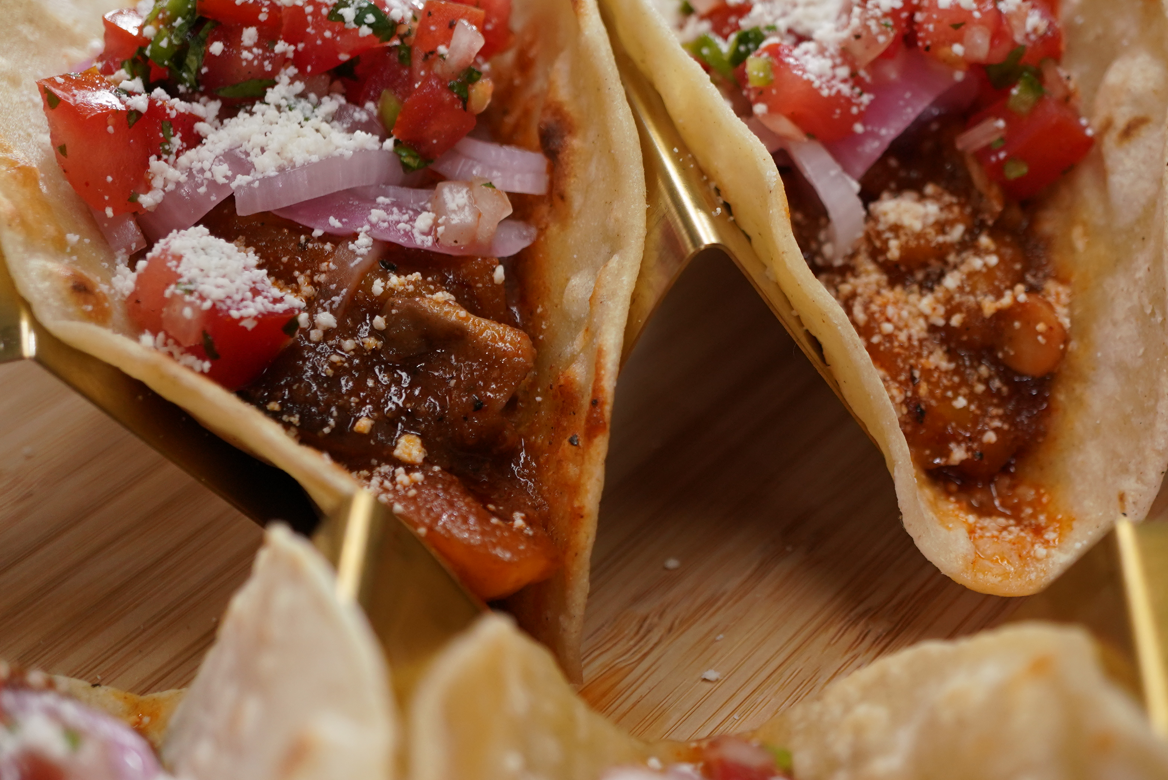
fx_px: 2401
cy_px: 317
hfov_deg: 27.2
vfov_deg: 18.4
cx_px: 790
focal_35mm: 74
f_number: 3.5
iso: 500
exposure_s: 1/400
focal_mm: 30
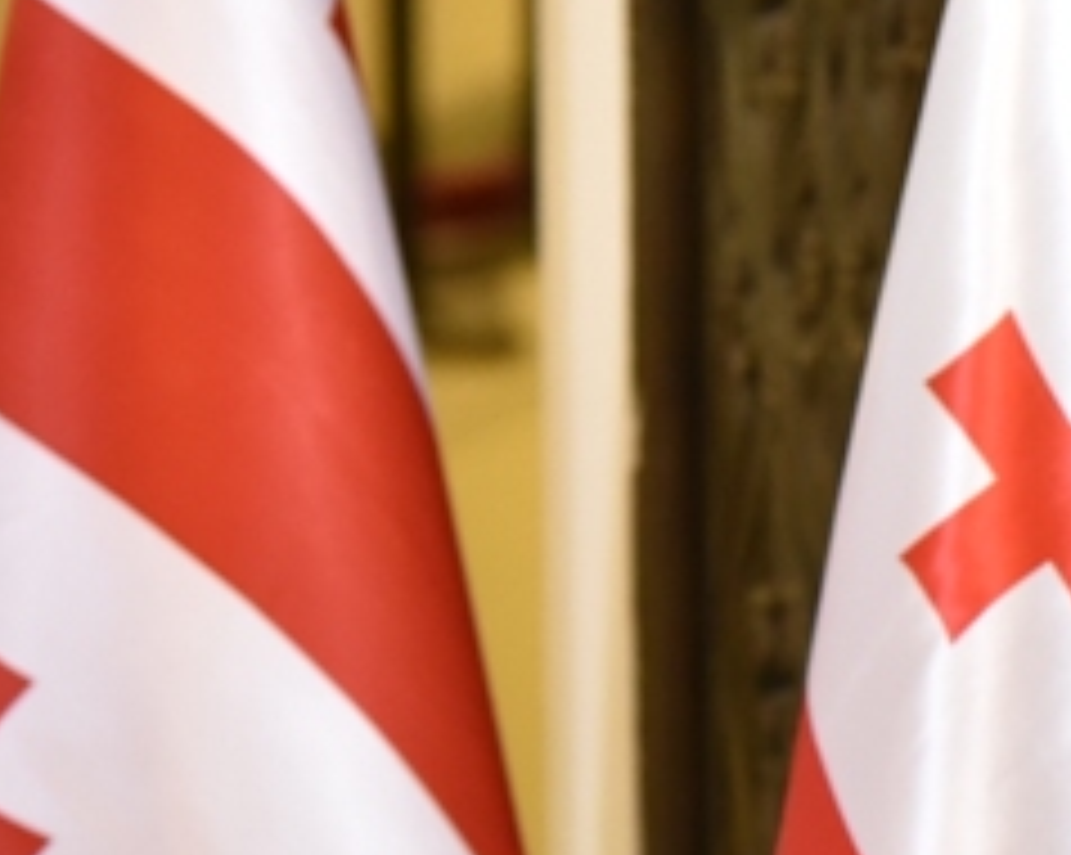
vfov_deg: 3.2
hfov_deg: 4.0
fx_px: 15361
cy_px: 1064
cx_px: 1872
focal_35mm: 485
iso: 2500
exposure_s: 1/100
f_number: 4
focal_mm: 120
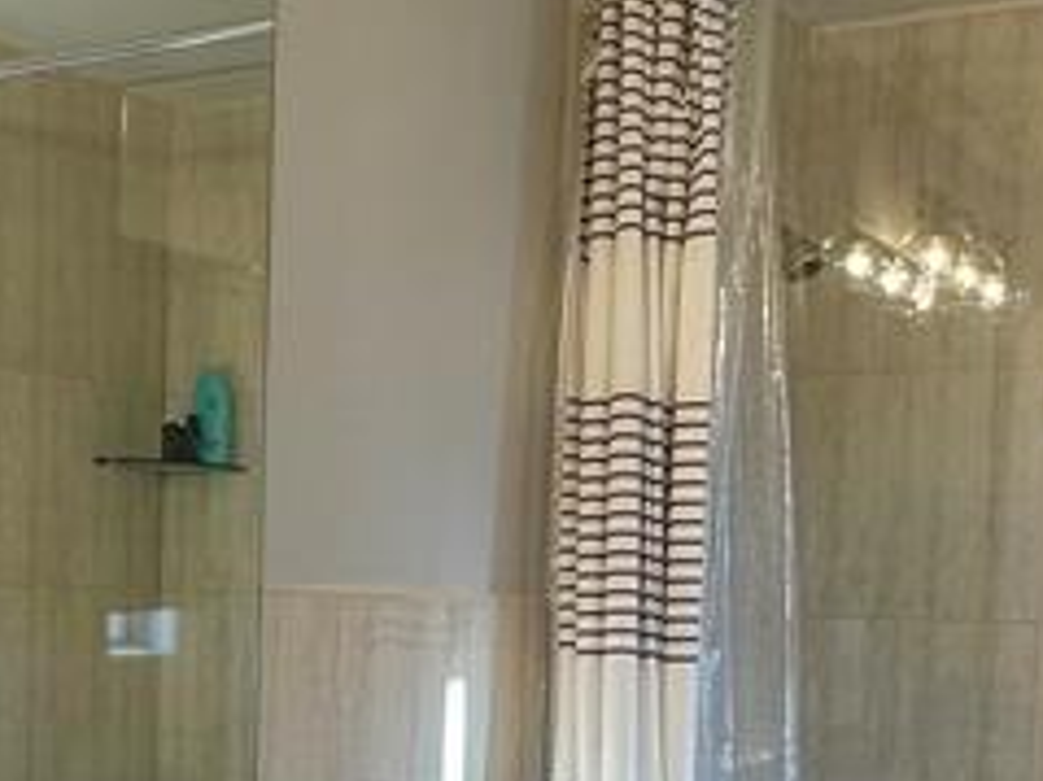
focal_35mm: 60
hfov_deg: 32.2
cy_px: 724
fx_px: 1807
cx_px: 476
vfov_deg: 23.6
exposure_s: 1/120
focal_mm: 2.22
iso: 80
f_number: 2.2
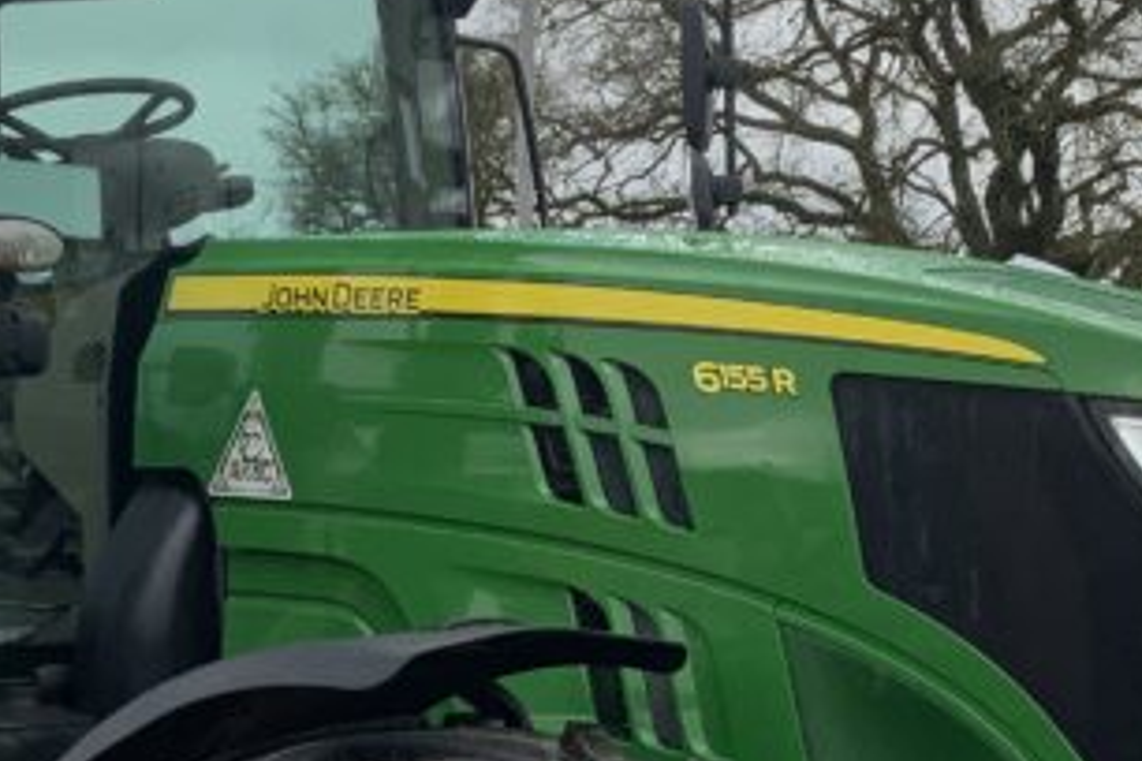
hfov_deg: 20.2
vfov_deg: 13.5
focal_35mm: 101
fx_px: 3204
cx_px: 534
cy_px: 660
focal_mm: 3
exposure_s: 1/770
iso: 16
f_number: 1.8
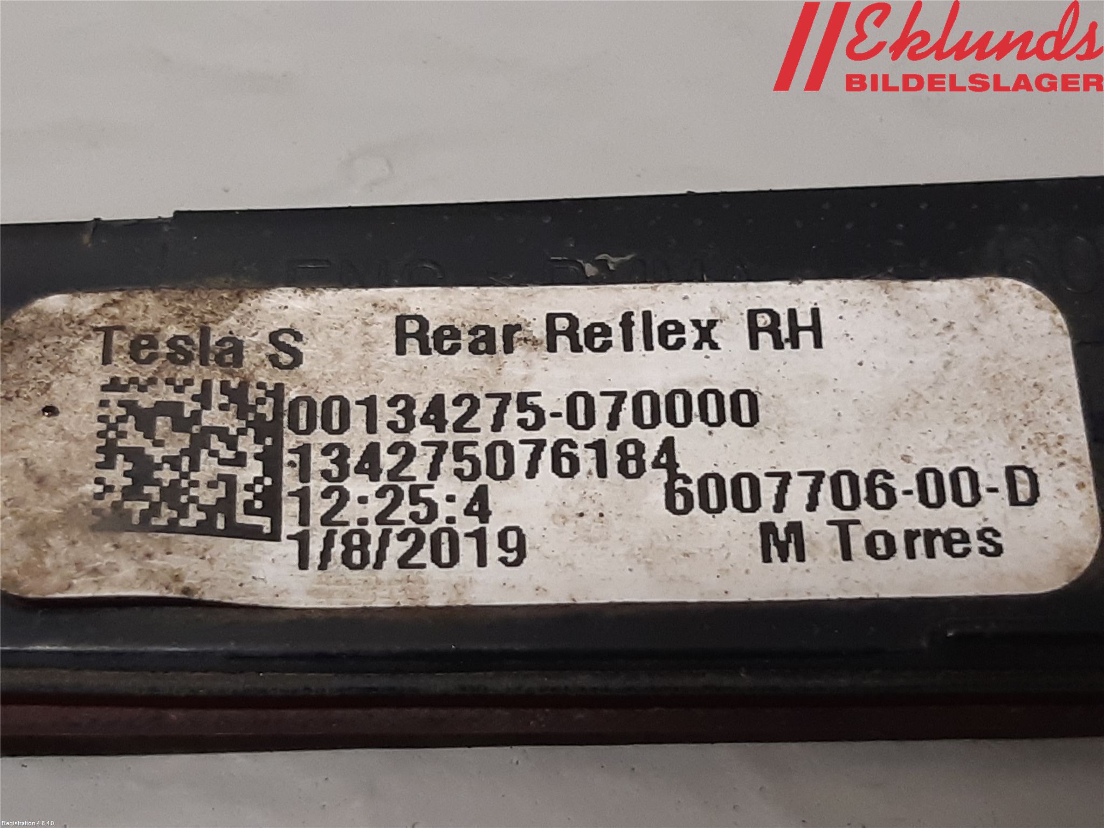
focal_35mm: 26
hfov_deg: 67.3
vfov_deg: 53.1
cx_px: 552
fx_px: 829
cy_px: 414
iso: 160
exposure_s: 1/60
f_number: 1.7
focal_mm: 3.93
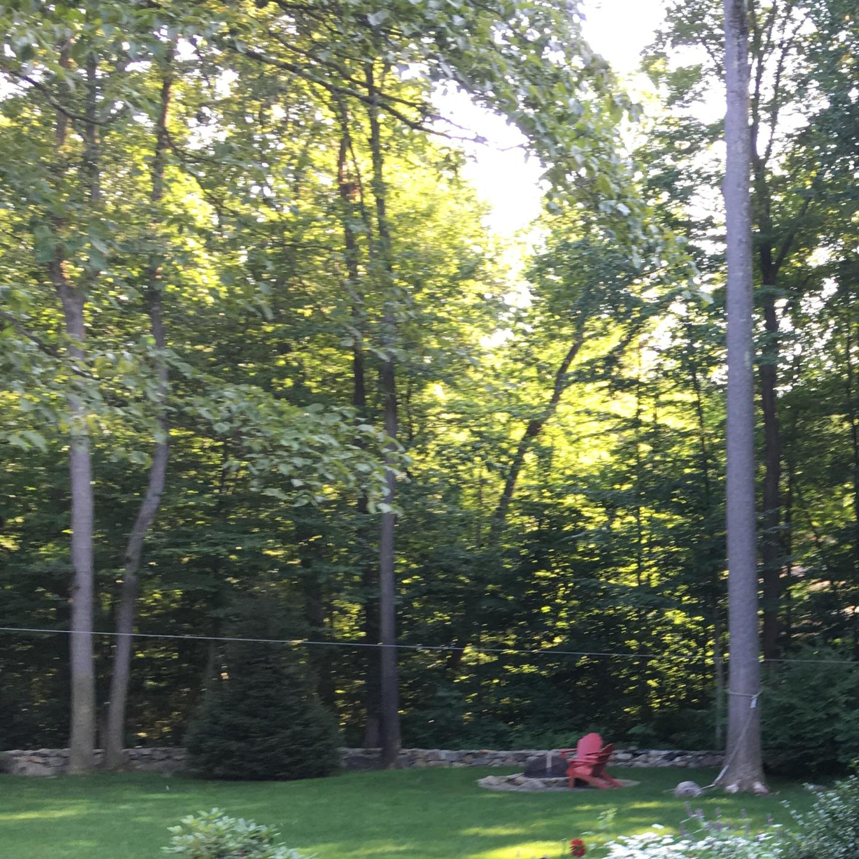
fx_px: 1516
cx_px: 881
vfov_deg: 30.9
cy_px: 672
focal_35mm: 54
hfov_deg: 29.3
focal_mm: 4.15
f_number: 2.2
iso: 32
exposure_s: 1/60
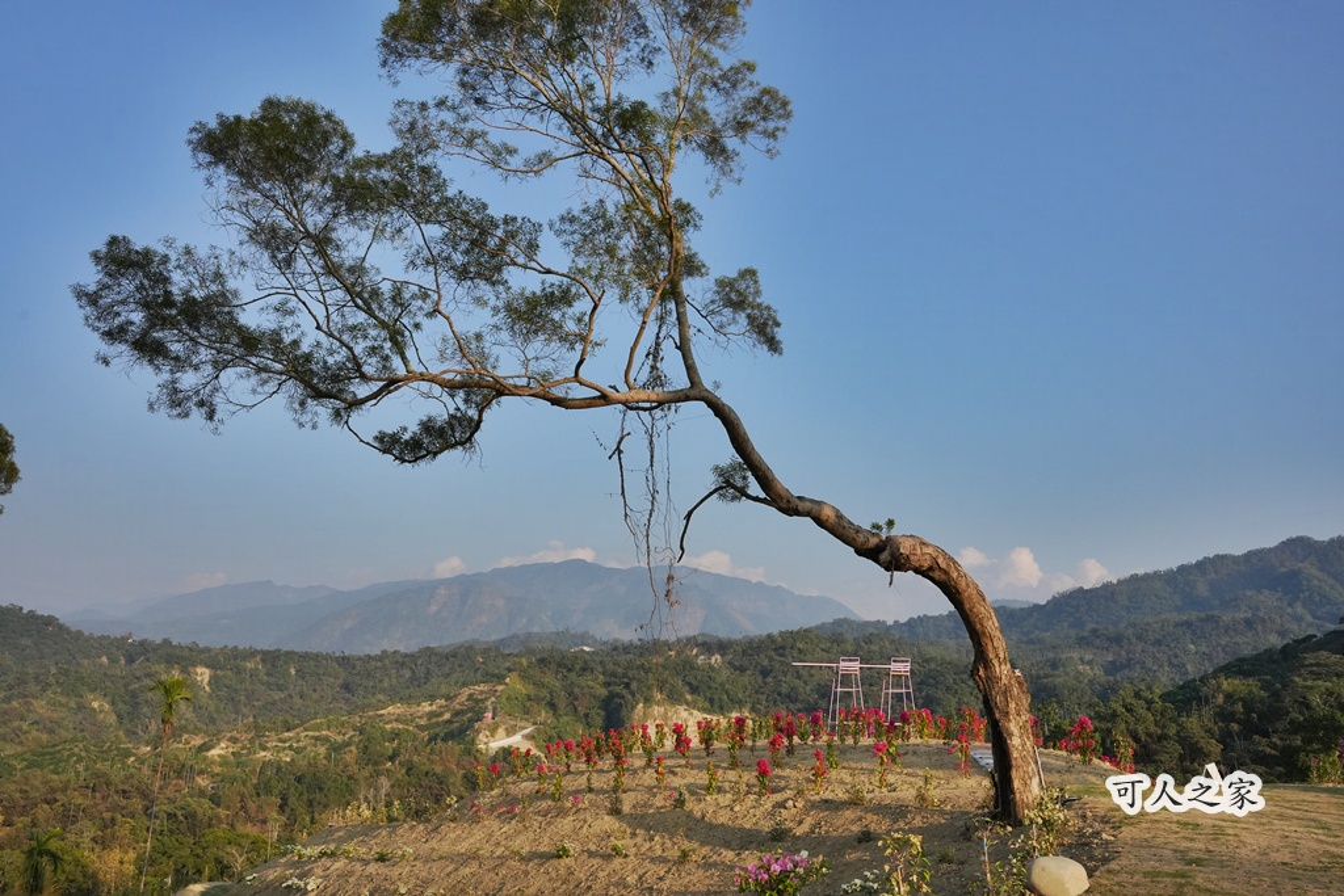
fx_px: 1101
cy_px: 448
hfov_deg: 62.8
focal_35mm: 30
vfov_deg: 44.3
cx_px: 672
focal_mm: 29.5
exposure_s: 1/2500
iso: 2000
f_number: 9
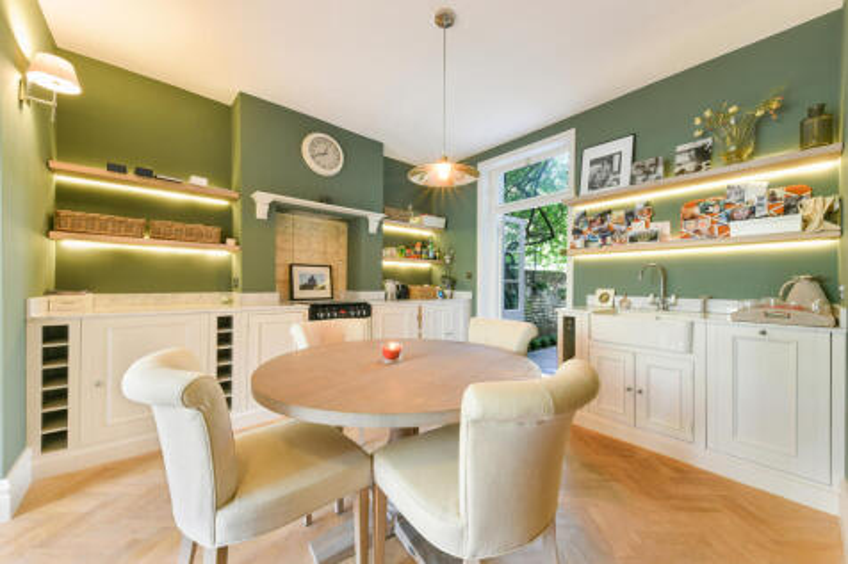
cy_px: 282
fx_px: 306
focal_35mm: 13
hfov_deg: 108.3
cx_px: 424
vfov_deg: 85.4
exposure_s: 4
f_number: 16
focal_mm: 13
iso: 200
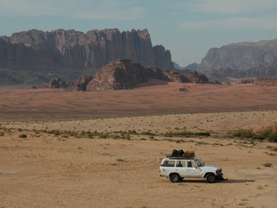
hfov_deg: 15.5
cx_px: 204
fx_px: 1016
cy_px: 135
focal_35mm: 127
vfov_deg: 11.7
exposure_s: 1/1000
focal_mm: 48
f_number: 16
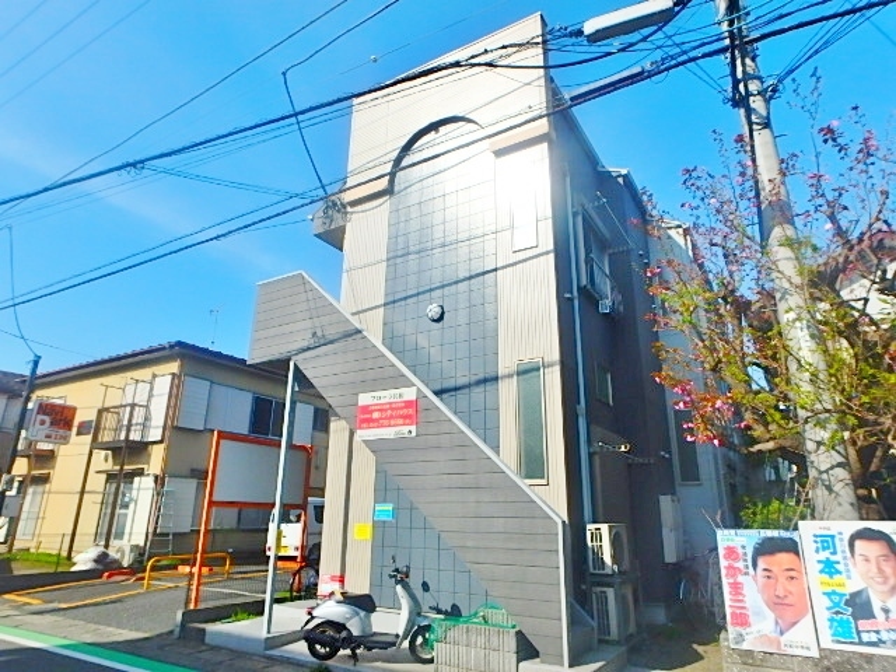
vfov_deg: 63.4
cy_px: 336
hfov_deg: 79.0
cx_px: 448
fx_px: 544
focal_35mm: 21
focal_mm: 3.7
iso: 125
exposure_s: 1/640
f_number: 6
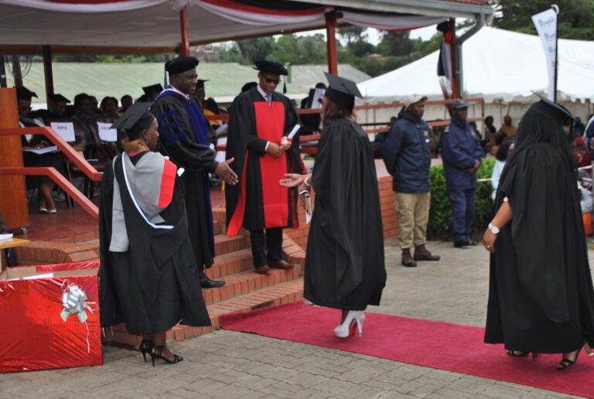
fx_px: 843
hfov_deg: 38.8
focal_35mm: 51
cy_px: 200
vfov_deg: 26.6
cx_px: 297
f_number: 6.3
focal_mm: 34
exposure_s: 1/200
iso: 100
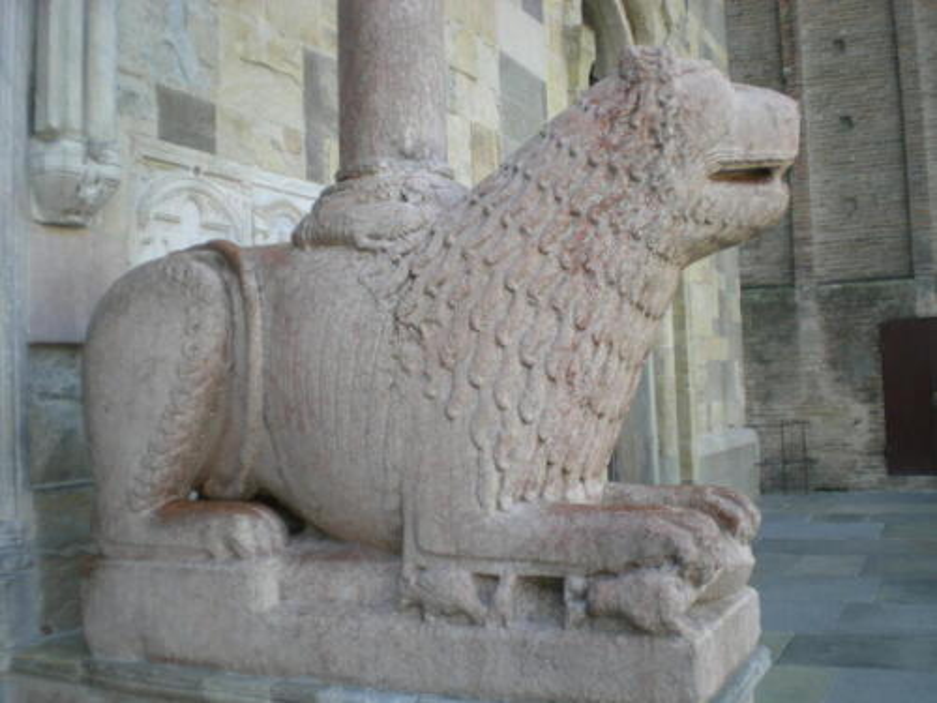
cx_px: 468
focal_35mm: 38
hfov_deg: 49.0
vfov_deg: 37.7
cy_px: 352
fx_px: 1029
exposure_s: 1/100
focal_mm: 6.3
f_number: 3.1
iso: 50
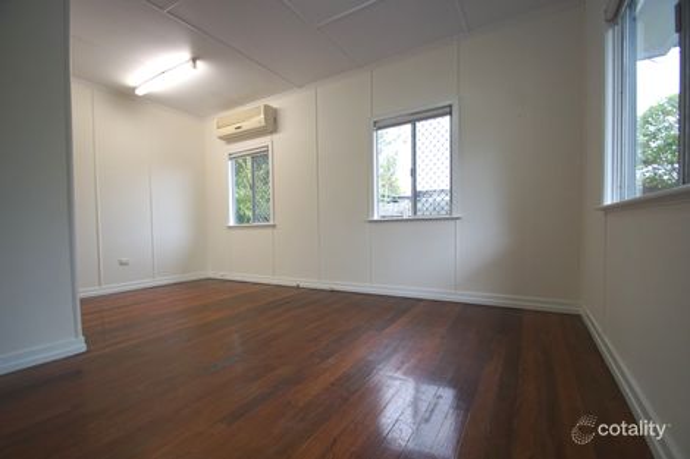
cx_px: 345
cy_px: 230
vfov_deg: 77.3
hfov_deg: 100.4
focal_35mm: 15
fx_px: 287
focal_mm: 10
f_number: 4
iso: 800
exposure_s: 1/160
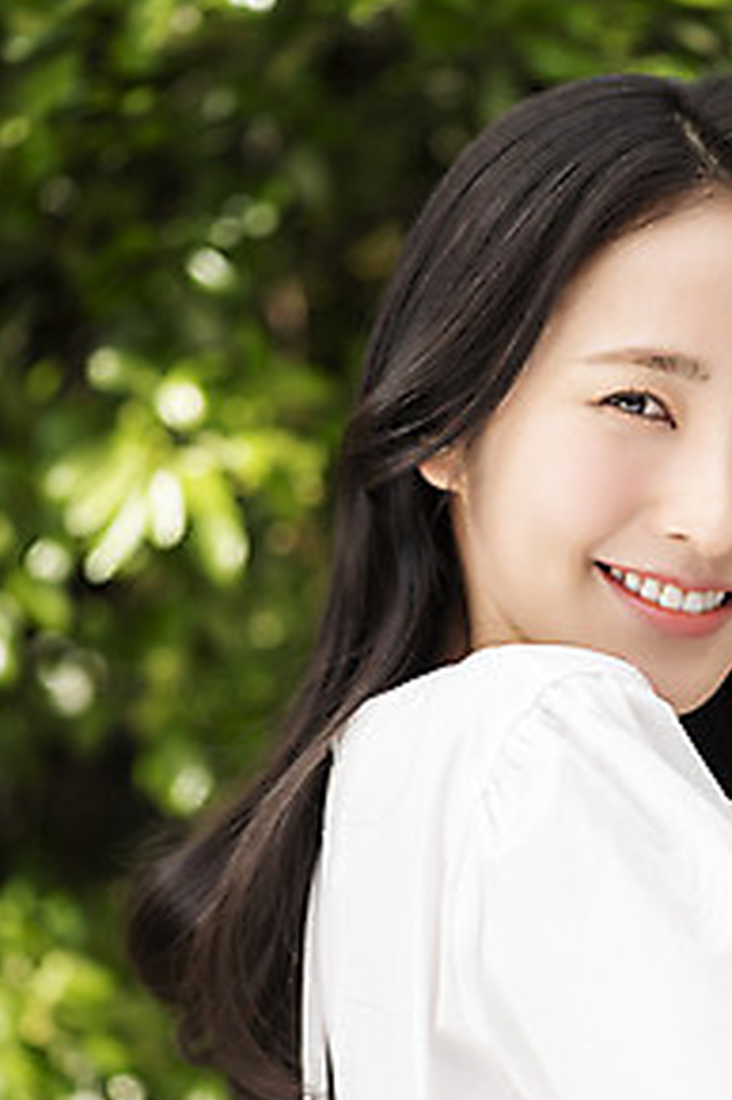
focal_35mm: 145
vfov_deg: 14.2
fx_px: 4427
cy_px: 649
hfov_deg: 9.4
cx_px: 491
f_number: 4
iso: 100
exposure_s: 1/400
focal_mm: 105
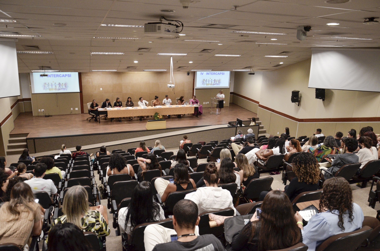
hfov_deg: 67.5
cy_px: 126
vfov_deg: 47.7
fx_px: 284
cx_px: 190
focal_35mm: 27
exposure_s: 1/60
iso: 1000
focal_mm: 18
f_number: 5
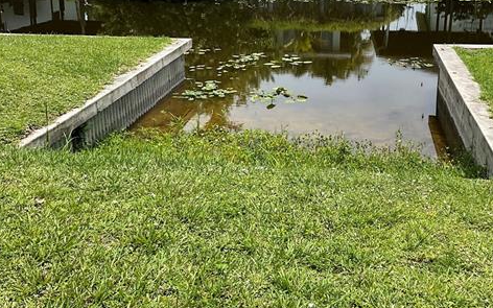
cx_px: 288
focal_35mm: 50
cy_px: 96
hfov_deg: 40.2
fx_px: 672
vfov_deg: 25.7
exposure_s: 1/1848
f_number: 1.8
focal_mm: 3
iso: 16
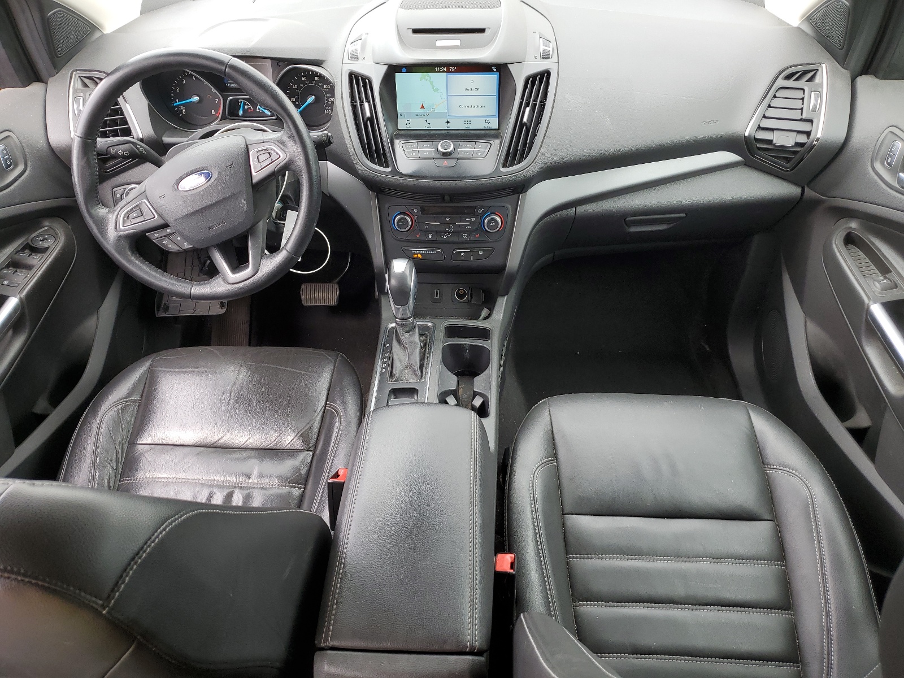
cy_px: 339
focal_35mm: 26
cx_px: 452
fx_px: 679
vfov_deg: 53.1
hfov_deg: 67.3
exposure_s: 1/182
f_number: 1.5
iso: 50
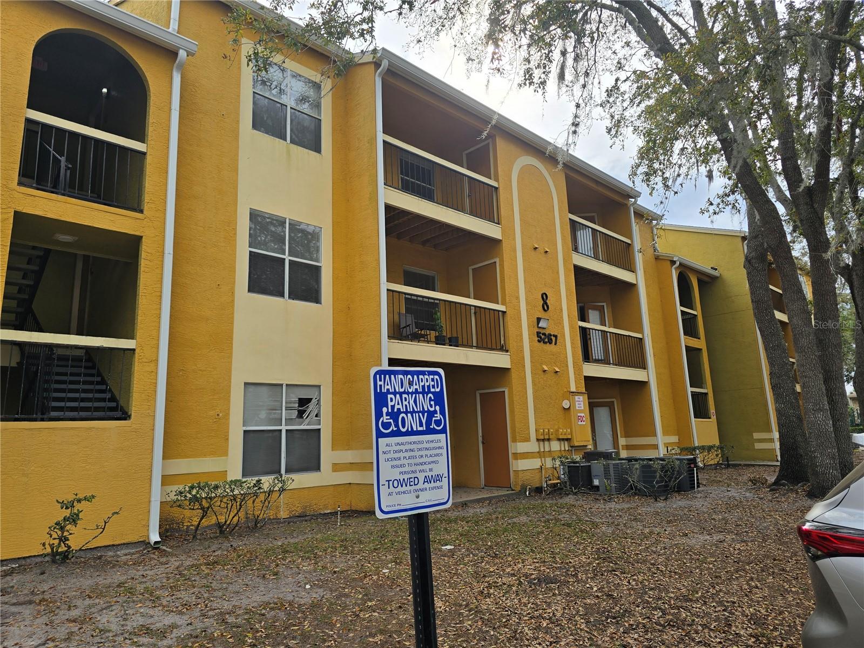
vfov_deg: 58.9
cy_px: 324
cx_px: 432
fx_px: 574
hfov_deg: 73.9
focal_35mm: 23
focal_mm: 6.3
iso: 12
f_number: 1.7
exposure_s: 1/715
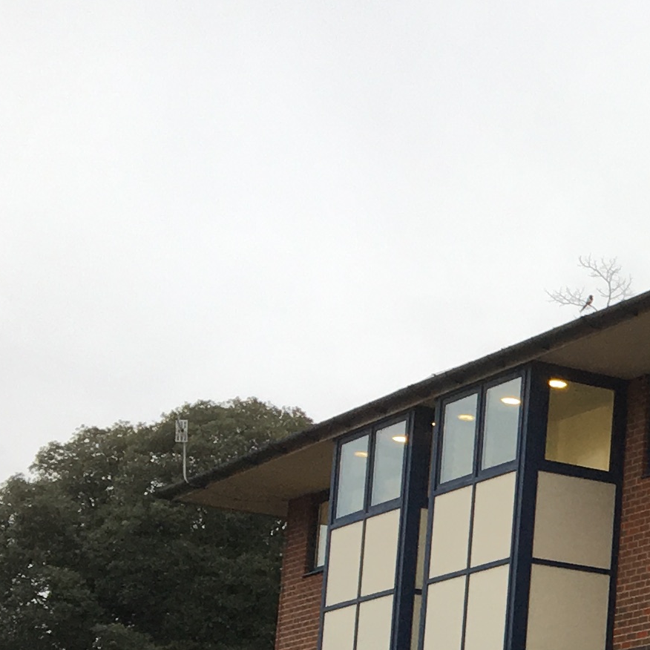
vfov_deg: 14.5
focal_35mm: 118
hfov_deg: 12.8
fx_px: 2507
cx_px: 1330
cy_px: 693
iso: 32
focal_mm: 4.15
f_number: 2.2
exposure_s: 1/50
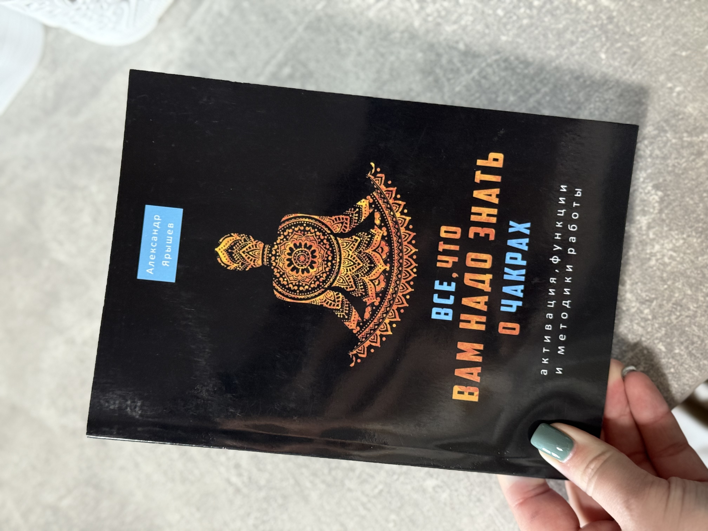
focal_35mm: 48
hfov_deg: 39.7
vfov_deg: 30.3
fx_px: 982
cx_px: 354
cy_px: 266
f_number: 1.78
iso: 320
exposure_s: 1/40
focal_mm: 6.76
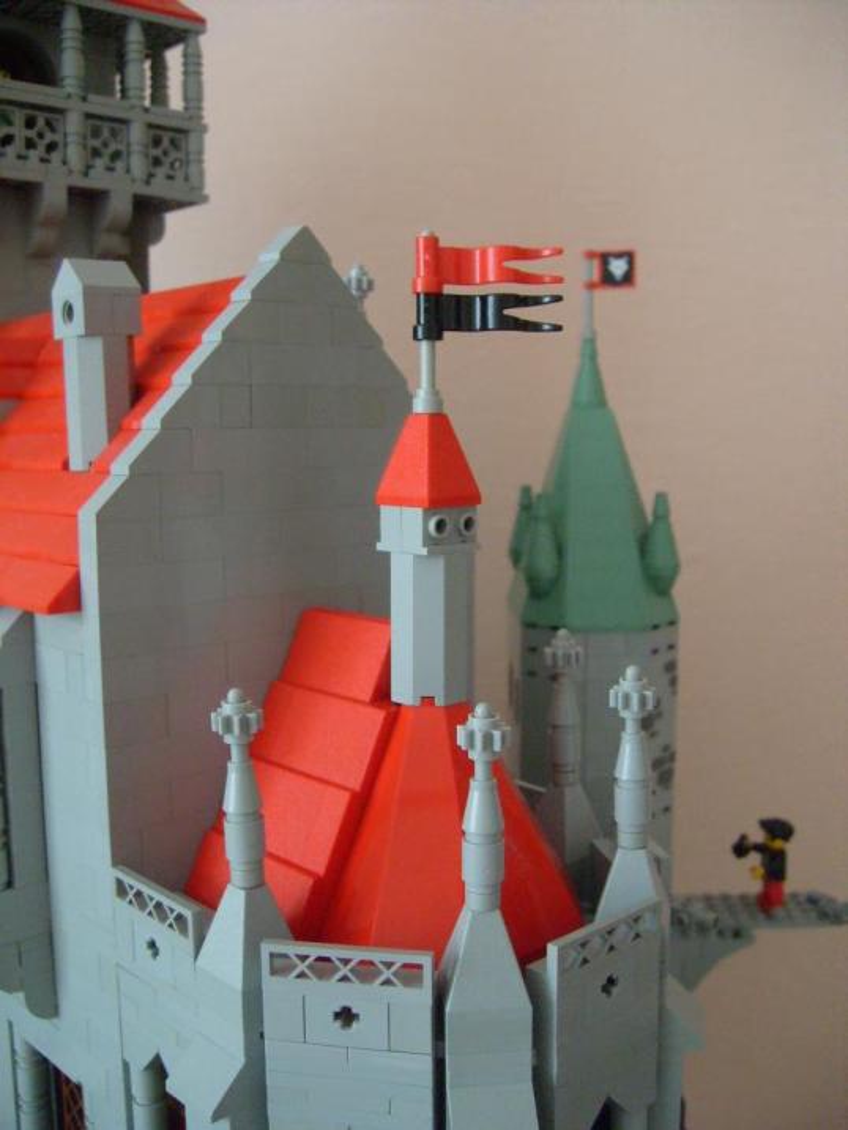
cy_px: 565
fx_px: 1143
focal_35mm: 35
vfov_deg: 52.6
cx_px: 424
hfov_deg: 40.7
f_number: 2.8
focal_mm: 5.8
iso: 200
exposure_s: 1/10
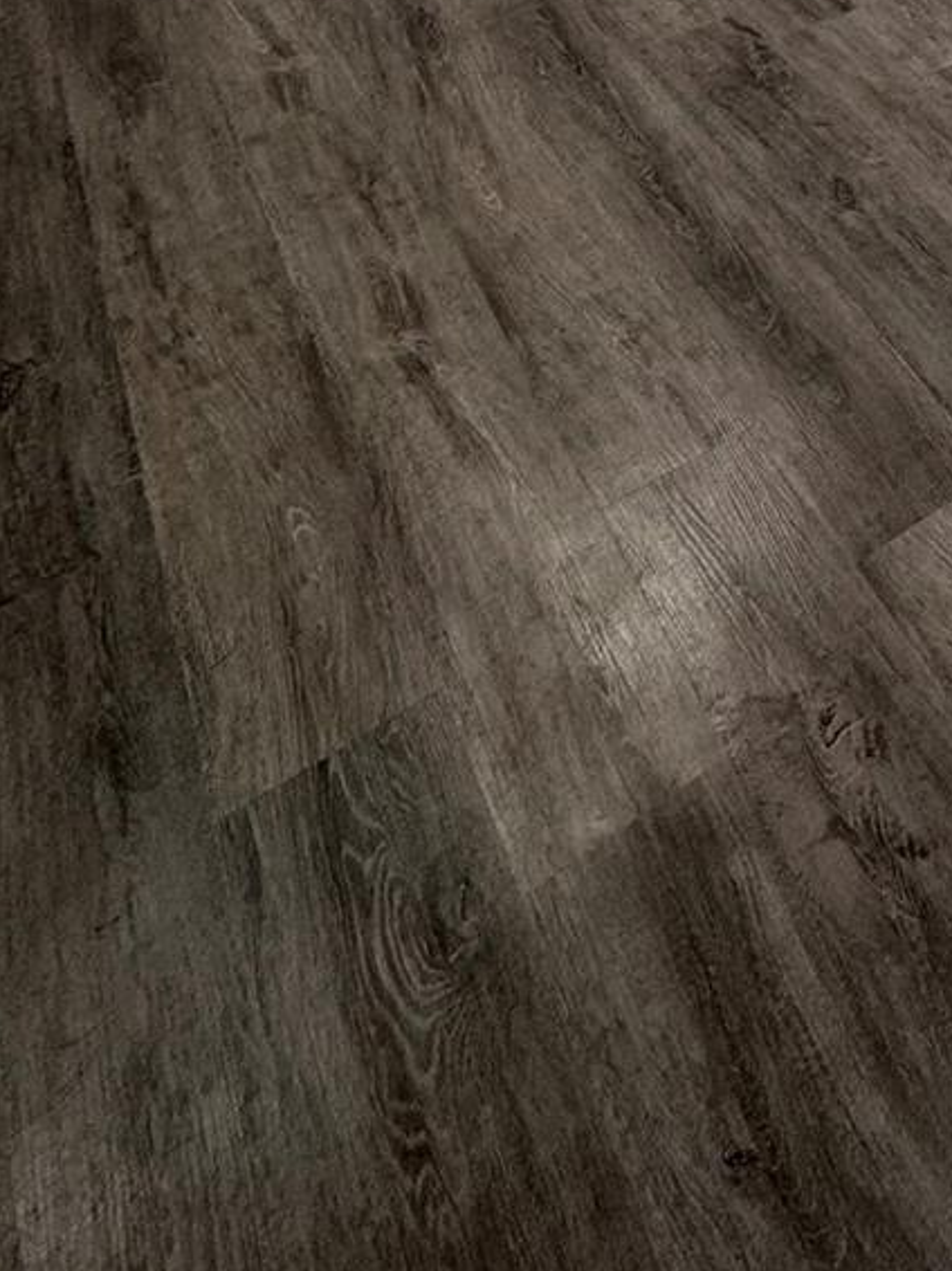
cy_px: -393
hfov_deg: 32.1
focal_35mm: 38
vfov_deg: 34.3
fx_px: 1394
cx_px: 1107
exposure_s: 1/60
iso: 250
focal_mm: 2.22
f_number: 2.2
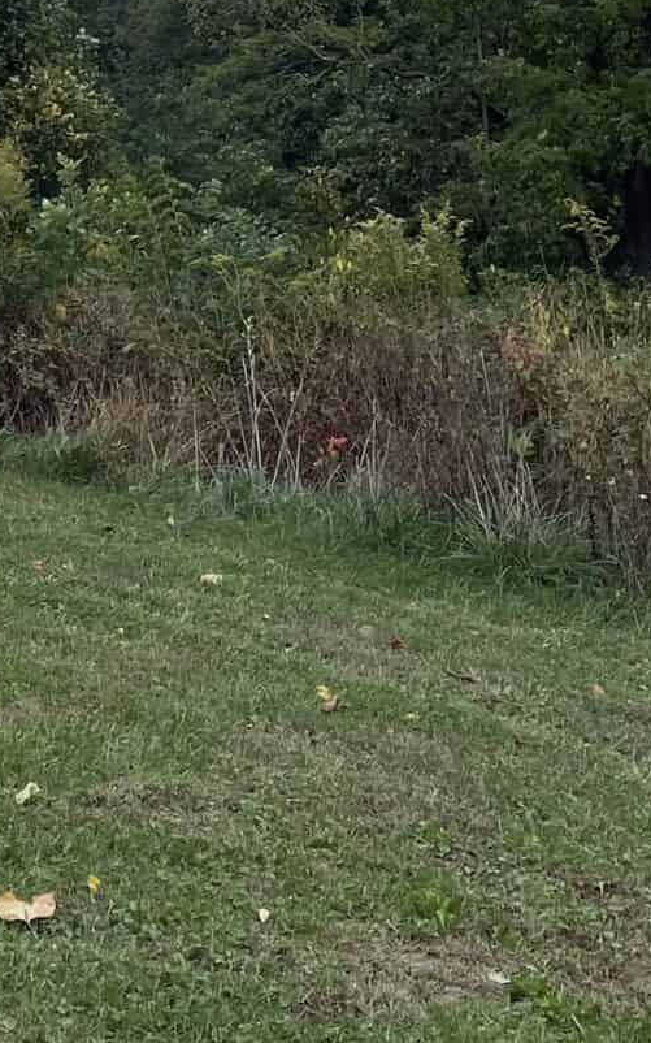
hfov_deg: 14.7
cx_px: 87
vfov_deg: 22.4
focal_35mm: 88
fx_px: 2499
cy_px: -79
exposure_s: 1/2882
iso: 32
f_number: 1.6
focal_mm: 4.2
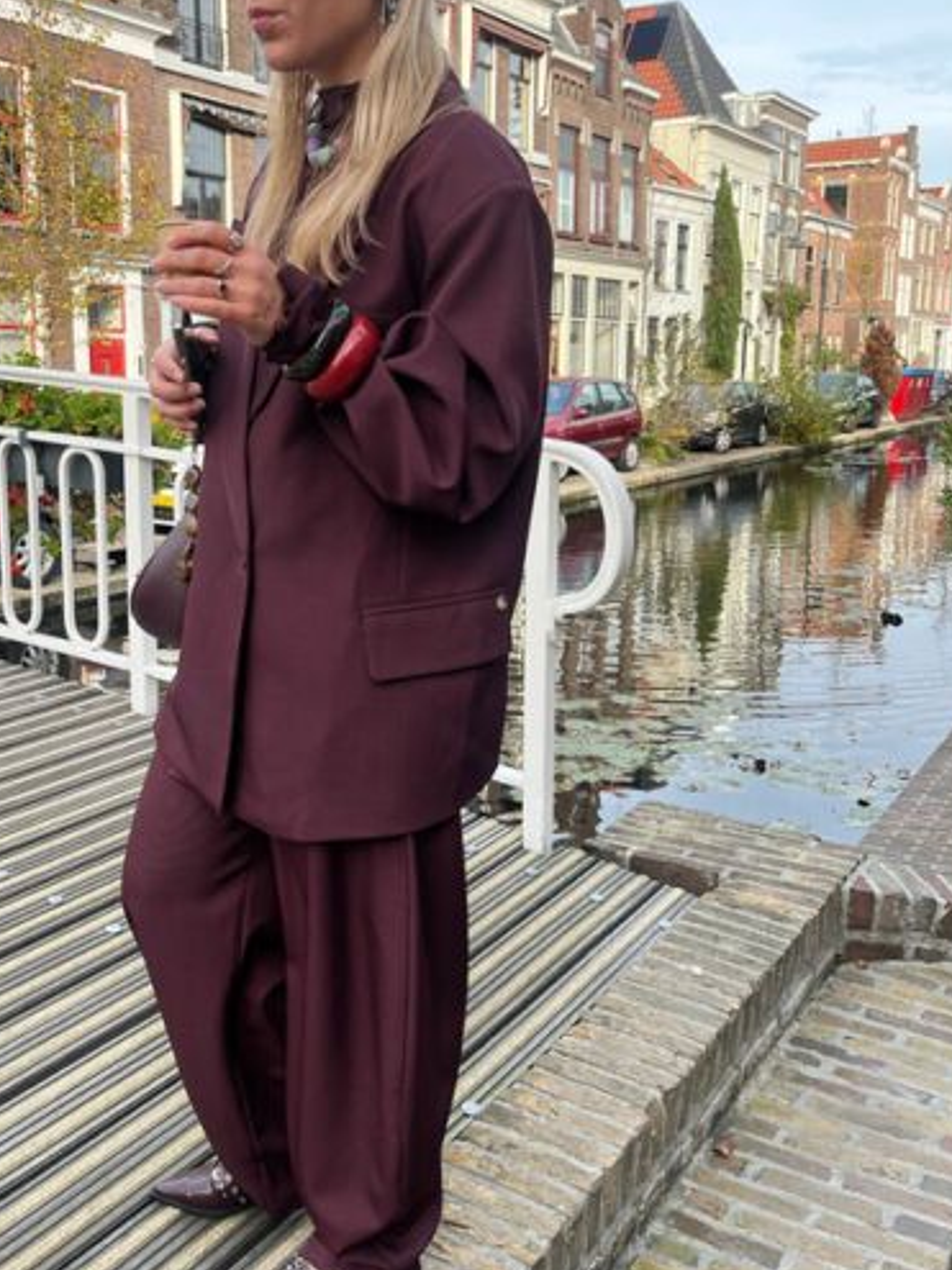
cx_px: 395
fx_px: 1284
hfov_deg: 40.6
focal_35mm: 35
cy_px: 581
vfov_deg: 52.6
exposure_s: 1/445
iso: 50
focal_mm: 5.1
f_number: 1.6
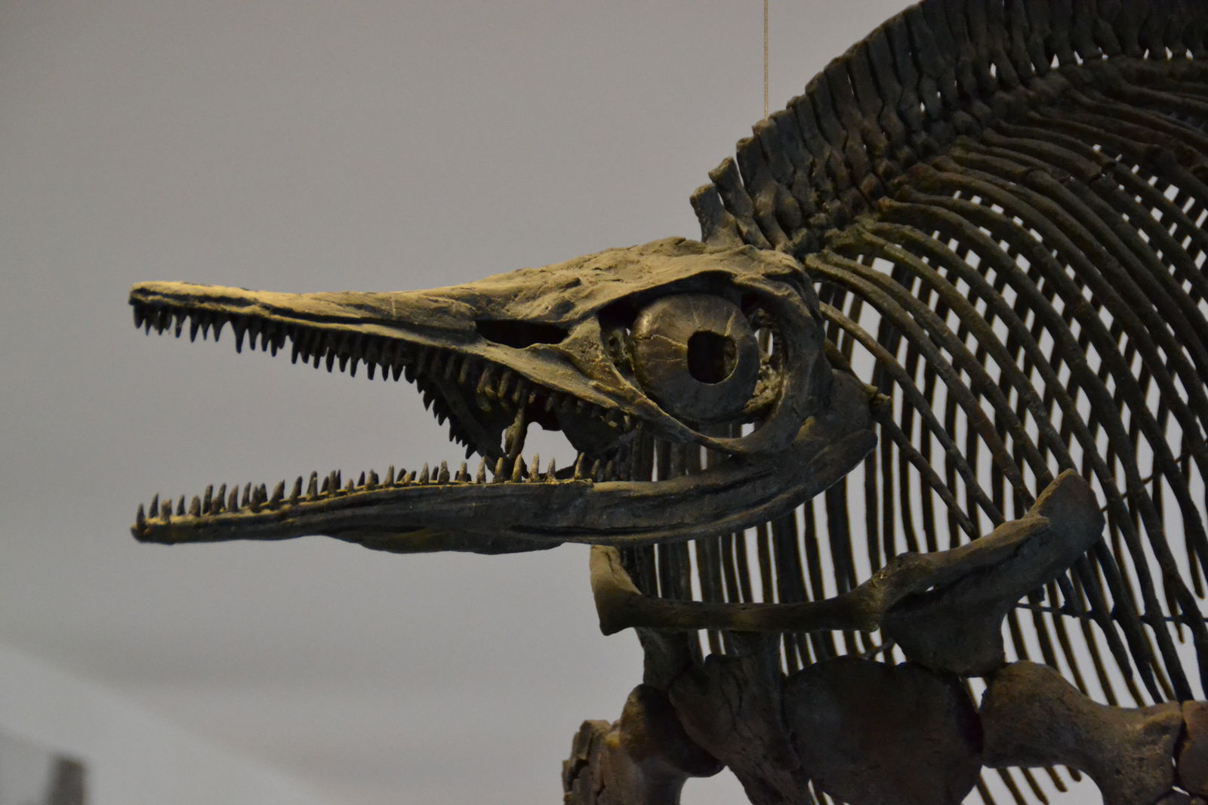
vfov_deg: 8.7
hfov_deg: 13.0
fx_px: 5284
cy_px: 402
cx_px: 604
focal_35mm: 158
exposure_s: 1/80
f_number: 6
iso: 3200
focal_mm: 105
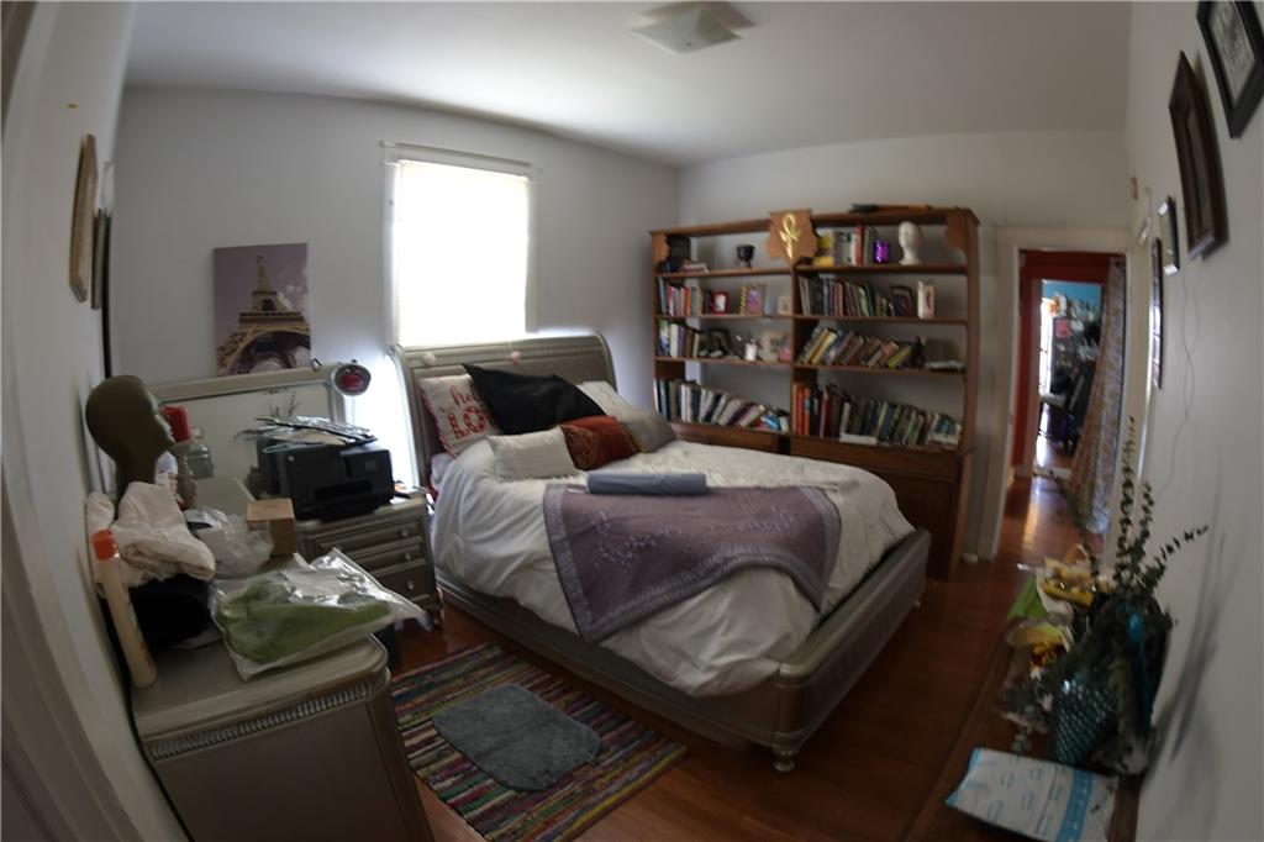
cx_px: 632
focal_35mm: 17
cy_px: 421
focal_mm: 11.5
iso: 640
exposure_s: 1/13
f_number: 4
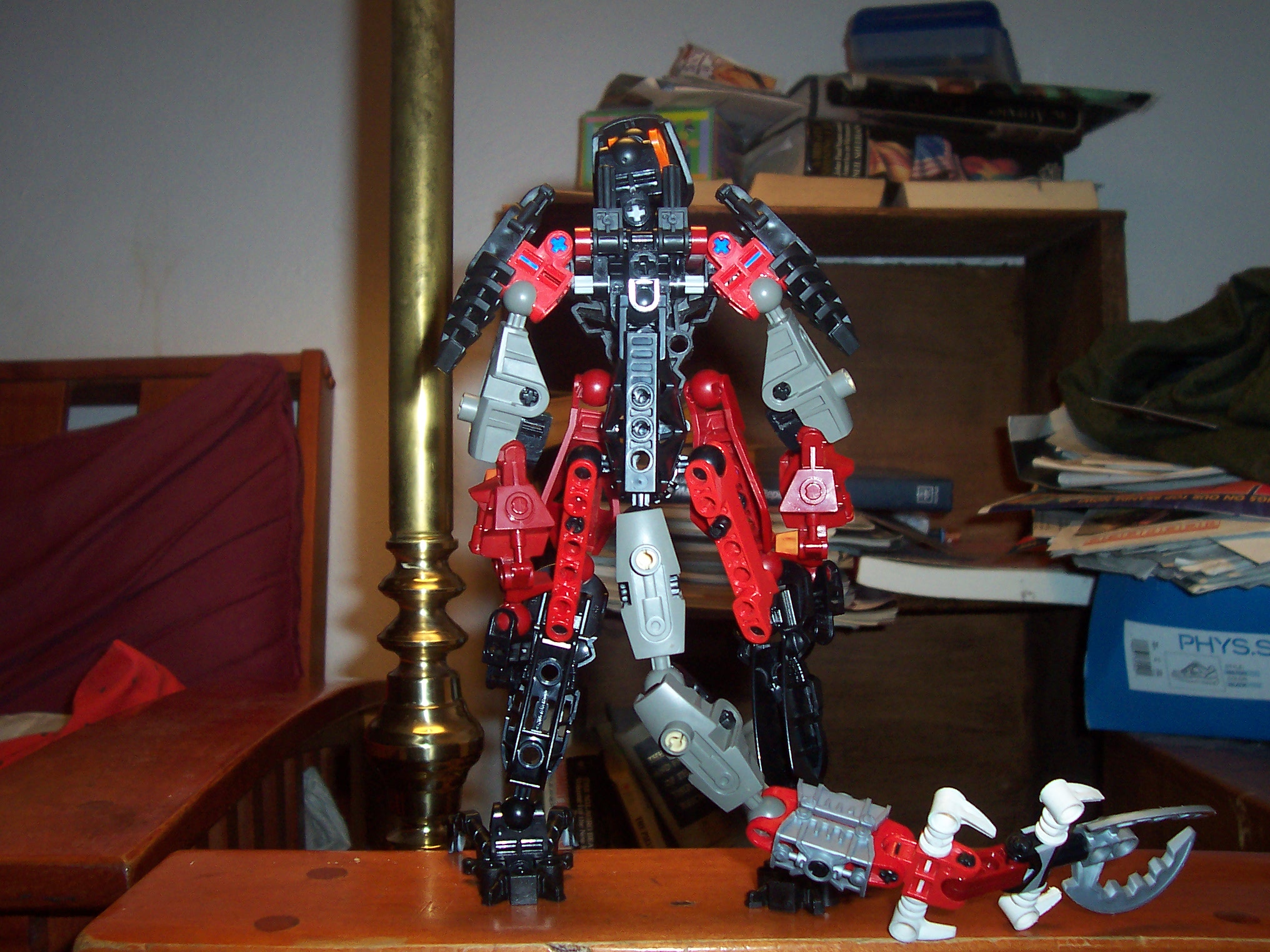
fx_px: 1357
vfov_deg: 38.7
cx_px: 635
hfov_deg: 50.1
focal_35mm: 37
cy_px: 476
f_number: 2.8
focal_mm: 5.6
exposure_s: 1/60
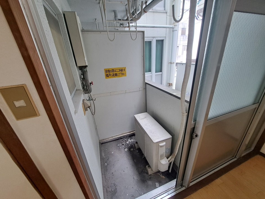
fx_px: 100
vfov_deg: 89.9
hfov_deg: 106.2
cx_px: 132
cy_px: 100
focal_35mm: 13
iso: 80
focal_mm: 1.74
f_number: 2.2
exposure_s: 1/50
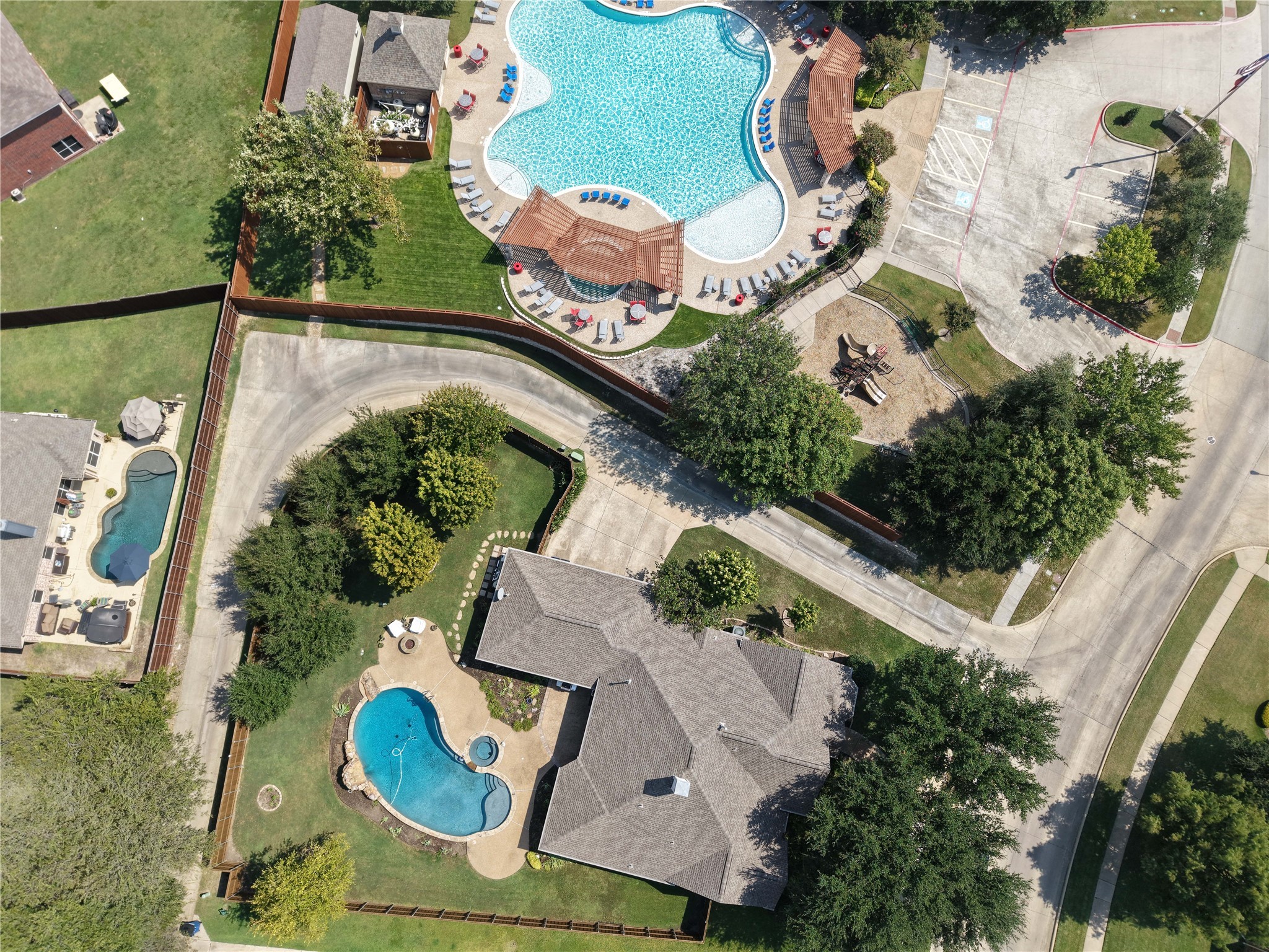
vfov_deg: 56.8
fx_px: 880
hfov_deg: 71.6
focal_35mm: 24
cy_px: 476
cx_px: 634
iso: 140
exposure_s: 1/2500
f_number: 1.8
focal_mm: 8.67
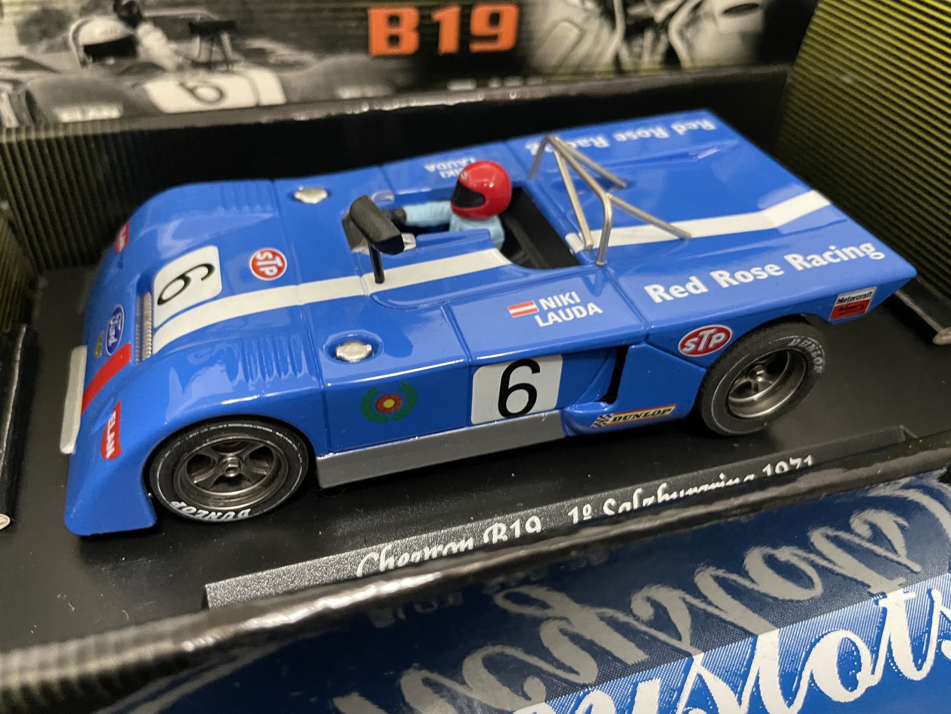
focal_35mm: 26
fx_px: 714
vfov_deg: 53.1
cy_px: 357
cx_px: 476
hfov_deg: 67.3
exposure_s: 1/30
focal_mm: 4.2
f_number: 1.6
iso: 500
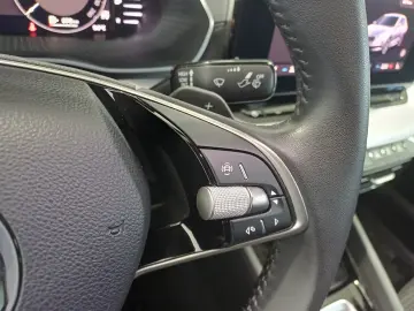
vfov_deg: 54.9
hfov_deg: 69.4
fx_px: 299
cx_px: 207
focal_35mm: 25
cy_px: 156
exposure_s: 1/33.3
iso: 400
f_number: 1.8
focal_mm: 4.65
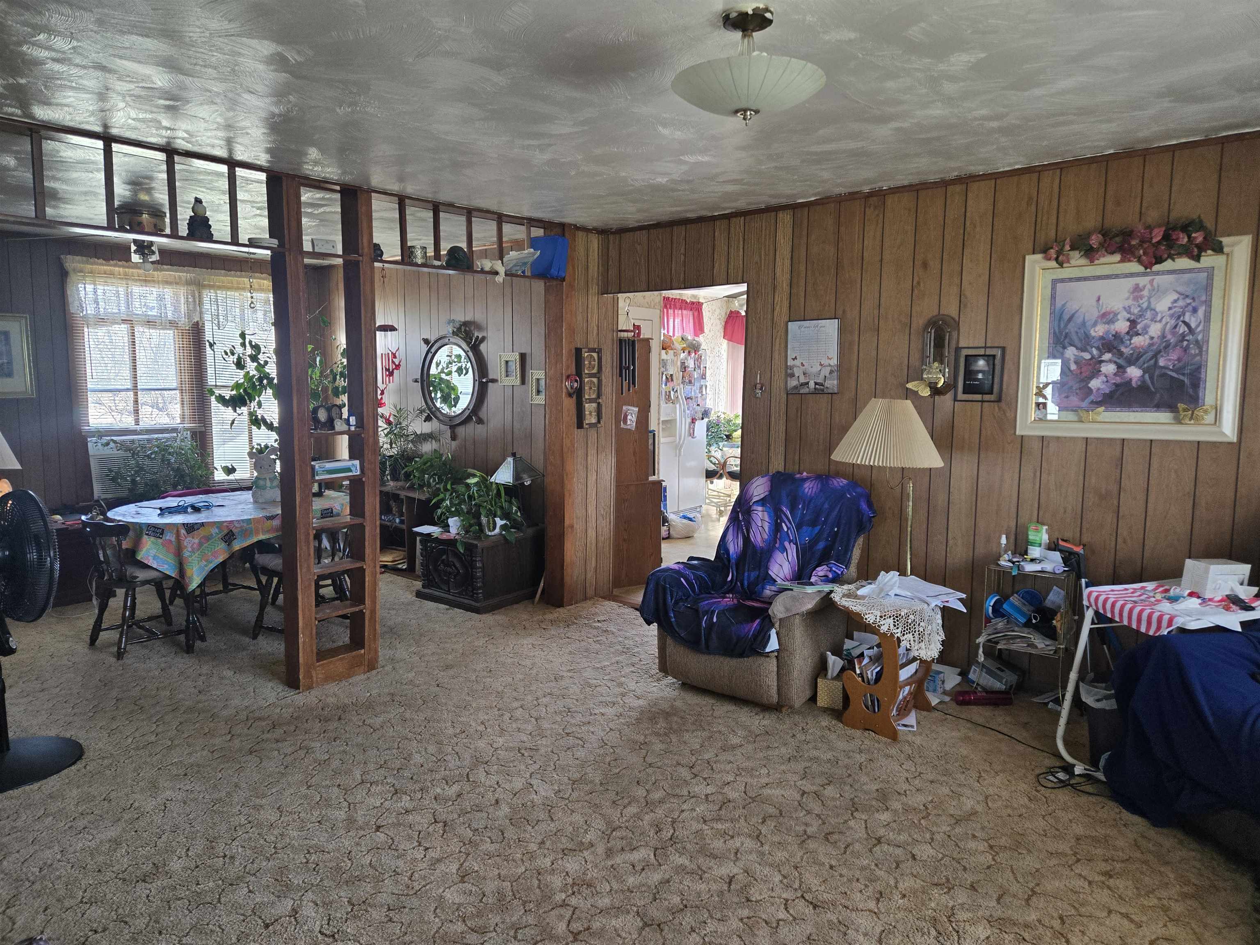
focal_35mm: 23
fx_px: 837
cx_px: 630
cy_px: 472
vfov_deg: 58.9
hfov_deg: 73.9
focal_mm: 5.4
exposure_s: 1/120
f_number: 1.8
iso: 250
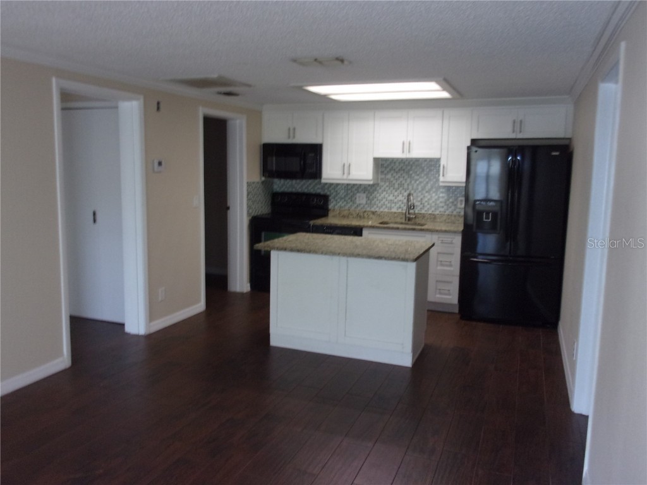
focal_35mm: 28
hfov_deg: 63.4
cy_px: 242
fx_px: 523
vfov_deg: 49.7
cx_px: 324
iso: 200
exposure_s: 1/34
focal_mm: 5.1
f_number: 3.9
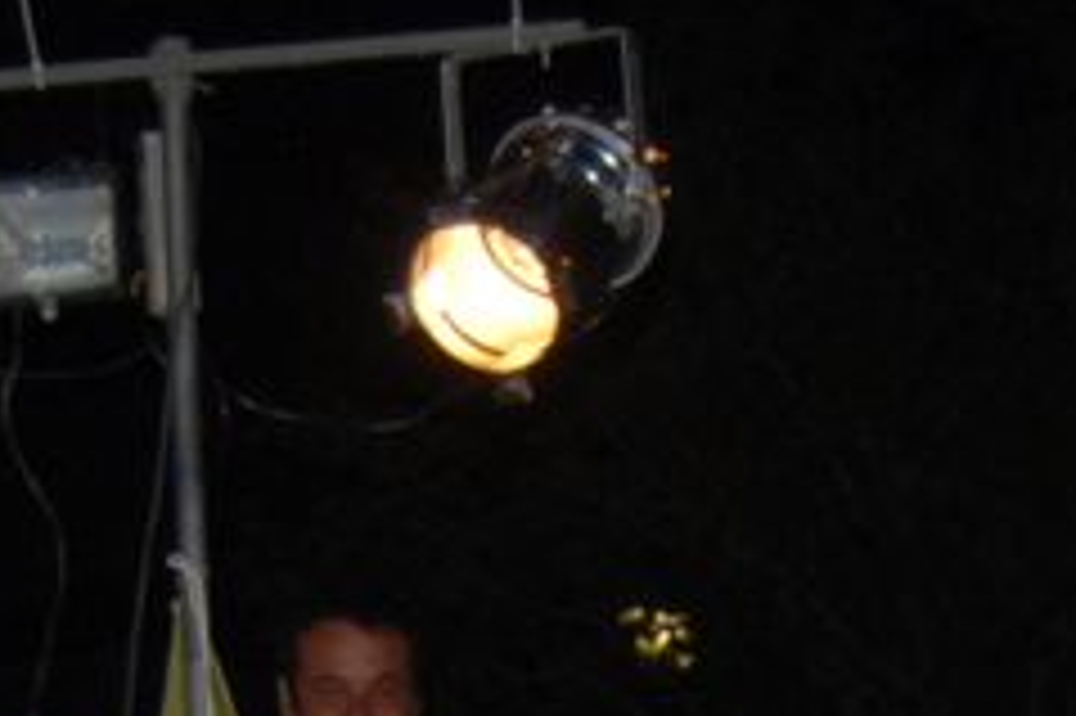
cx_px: 815
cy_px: 2105
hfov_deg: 9.3
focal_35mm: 221
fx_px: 6601
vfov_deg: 5.8
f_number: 3.5
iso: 250
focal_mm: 22
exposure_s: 1/250
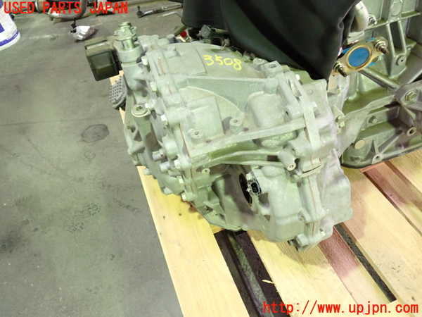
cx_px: 211
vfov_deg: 46.8
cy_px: 158
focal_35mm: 30
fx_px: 366
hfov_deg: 60.0
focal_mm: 5.4
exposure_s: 1/30
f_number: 2.3
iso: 800
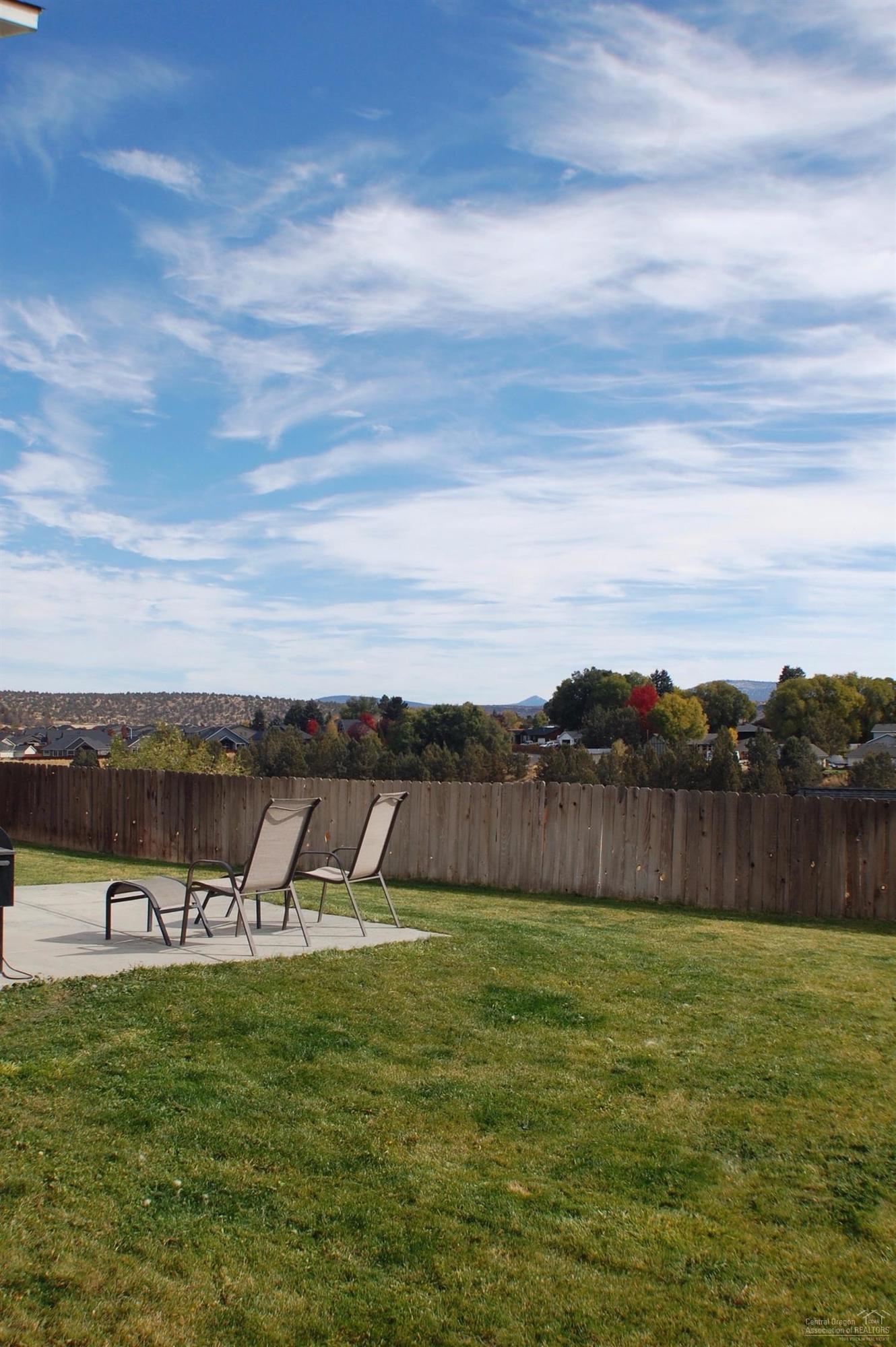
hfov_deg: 31.8
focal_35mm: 42
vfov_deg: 46.4
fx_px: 1571
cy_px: 674
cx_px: 448
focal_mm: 28
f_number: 9
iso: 200
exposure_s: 1/320
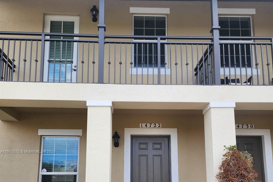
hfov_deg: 58.7
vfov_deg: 39.1
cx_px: 137
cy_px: 152
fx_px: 243
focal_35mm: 32
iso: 12
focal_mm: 6.4
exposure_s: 1/242
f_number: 1.8
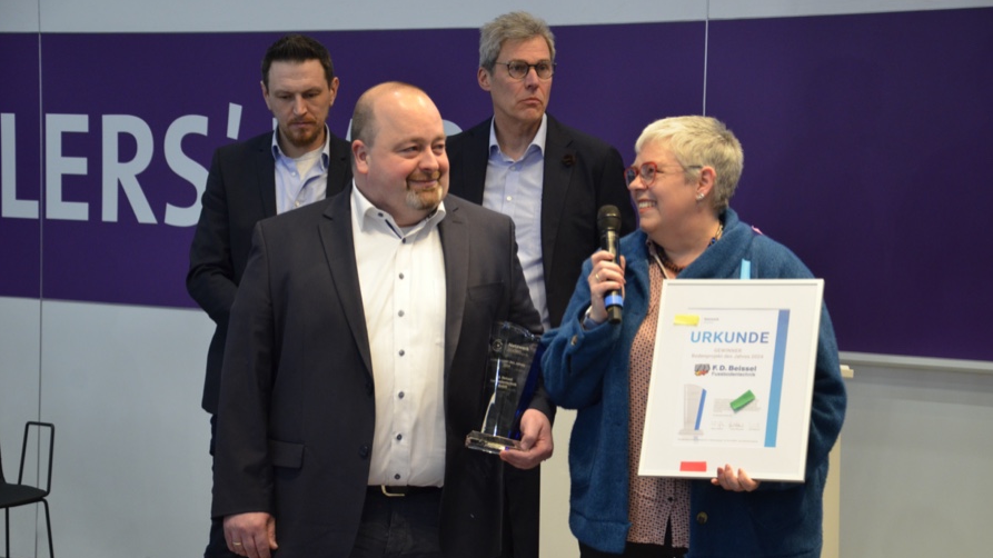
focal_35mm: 98
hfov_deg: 21.8
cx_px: 499
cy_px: 291
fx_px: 2580
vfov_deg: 12.3
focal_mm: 62
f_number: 5.3
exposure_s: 1/100
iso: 1600
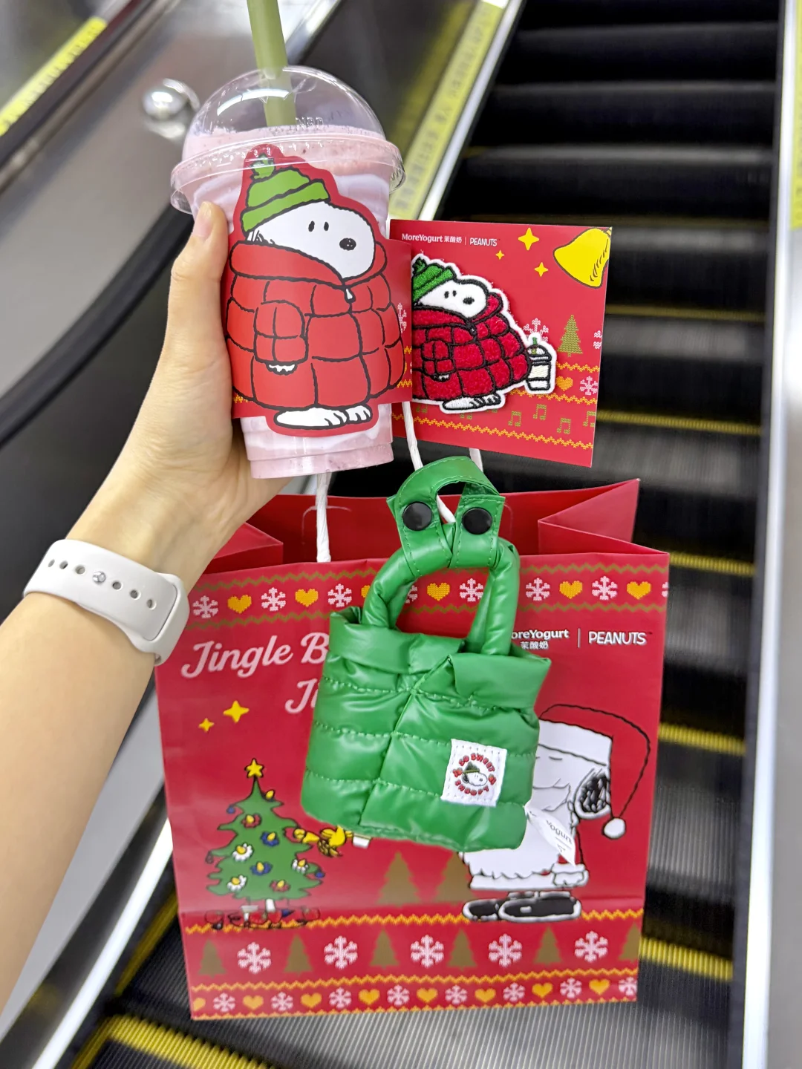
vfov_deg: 71.6
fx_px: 741
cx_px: 401
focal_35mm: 24
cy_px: 534
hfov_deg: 56.8
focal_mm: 6.76
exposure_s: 1/50
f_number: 1.78
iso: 320
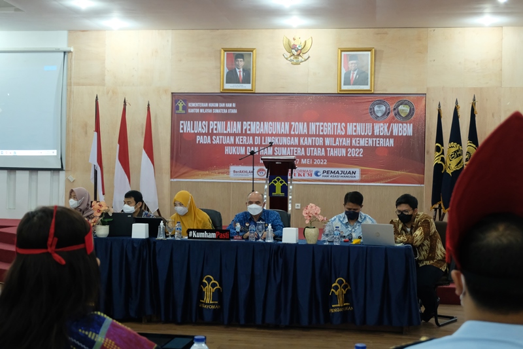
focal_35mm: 51
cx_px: 262
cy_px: 174
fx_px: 741
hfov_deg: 38.9
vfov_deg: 26.5
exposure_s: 1/30
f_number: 5
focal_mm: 34
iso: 3200
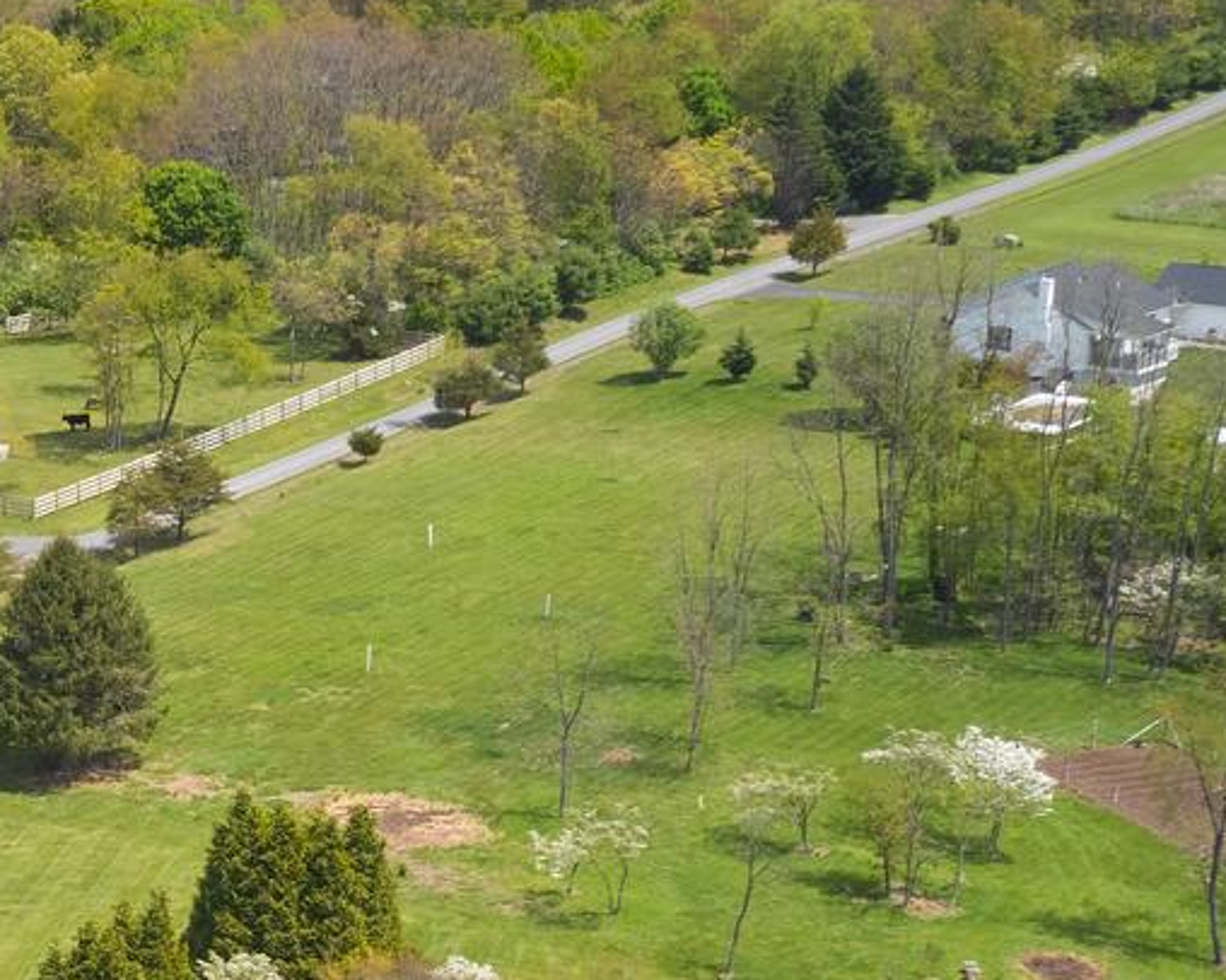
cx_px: -174
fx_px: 3845
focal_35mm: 106
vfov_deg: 14.3
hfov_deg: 17.4
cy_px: 966
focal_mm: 10.26
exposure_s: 1/80
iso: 100
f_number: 5.6
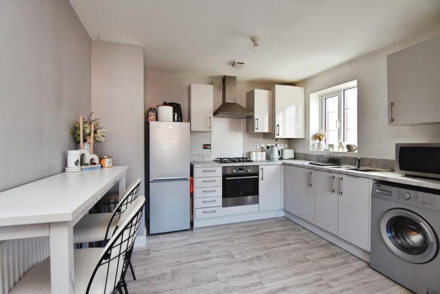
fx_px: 196
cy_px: 147
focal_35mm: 16
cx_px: 220
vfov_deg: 73.8
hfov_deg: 96.7
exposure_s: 1/40
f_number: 7.1
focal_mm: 16
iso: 400
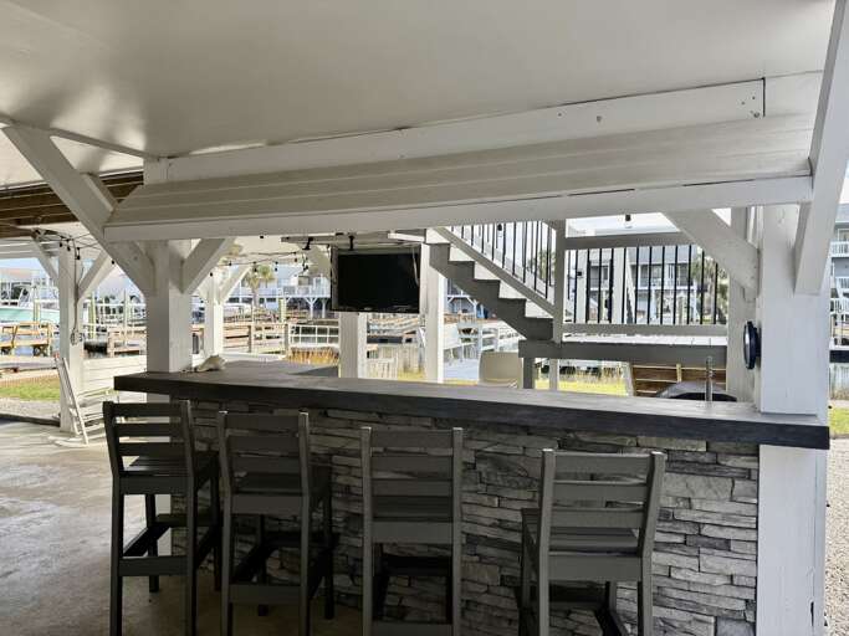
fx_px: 589
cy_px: 318
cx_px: 424
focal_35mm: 24
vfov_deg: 56.8
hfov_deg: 71.6
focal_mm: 6.76
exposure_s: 1/695
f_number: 1.78
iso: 100
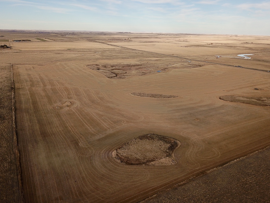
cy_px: 102
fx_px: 203
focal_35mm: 26
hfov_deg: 67.3
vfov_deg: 53.1
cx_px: 135
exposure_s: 1/1379
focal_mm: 4.7
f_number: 2.2
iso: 100
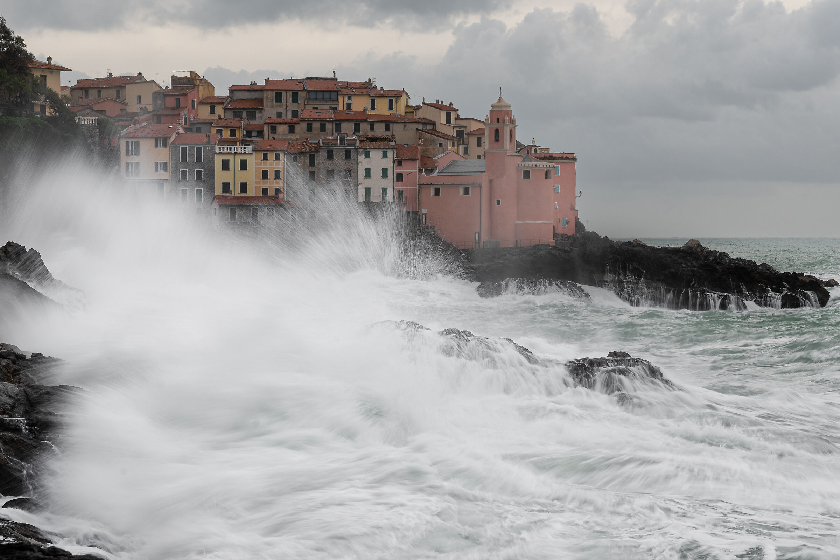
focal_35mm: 105
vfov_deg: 13.0
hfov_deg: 19.5
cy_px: 280
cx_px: 420
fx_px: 2450
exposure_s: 1/8
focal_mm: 70
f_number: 14
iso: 80
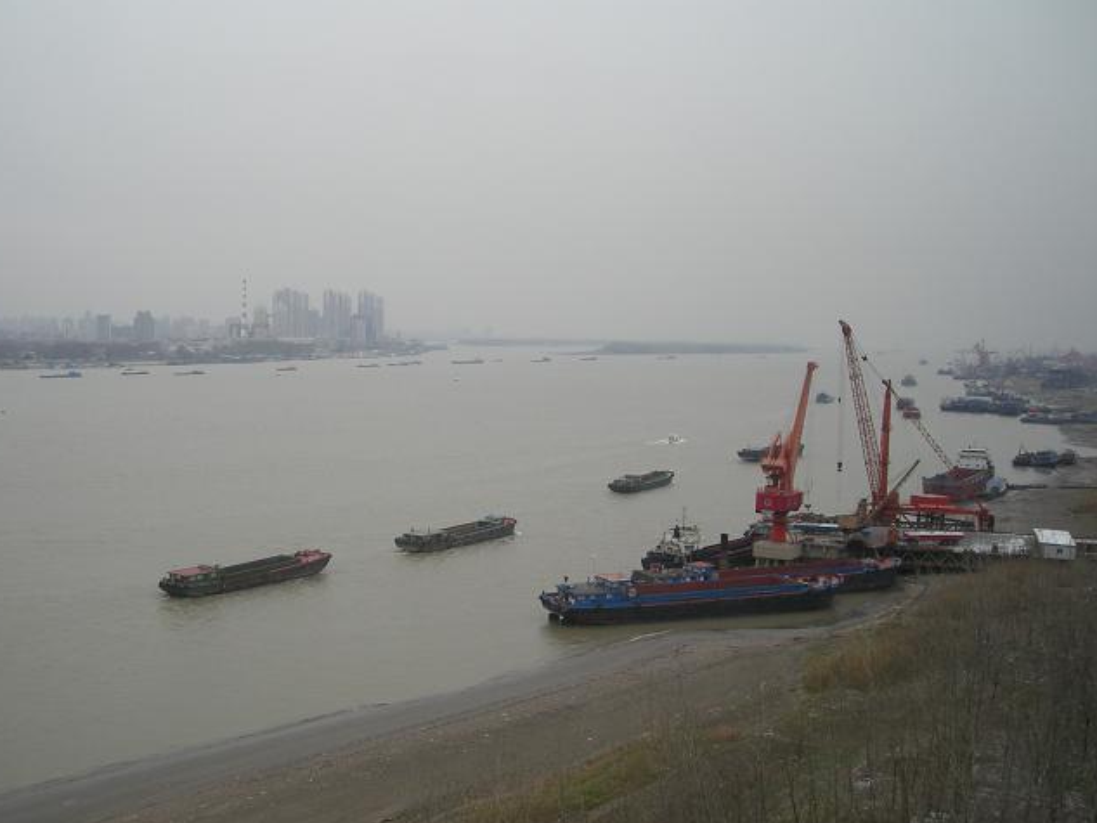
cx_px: 428
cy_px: 386
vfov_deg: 33.6
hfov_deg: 43.6
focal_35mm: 43
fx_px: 1363
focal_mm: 5.7
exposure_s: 1/276
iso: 50
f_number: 2.8
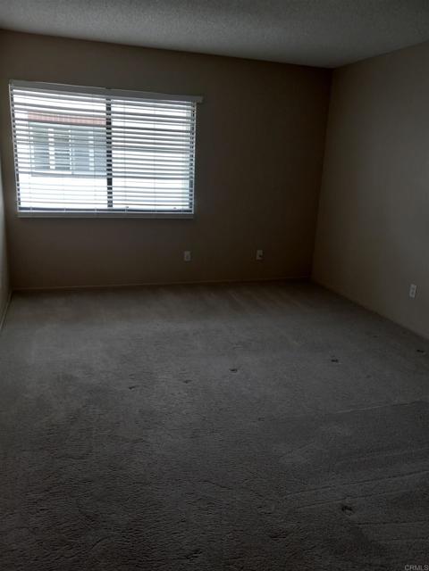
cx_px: 214
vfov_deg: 65.3
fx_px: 446
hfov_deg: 51.4
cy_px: 286
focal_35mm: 27
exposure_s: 1/120
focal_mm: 3.94
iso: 100
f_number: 1.8
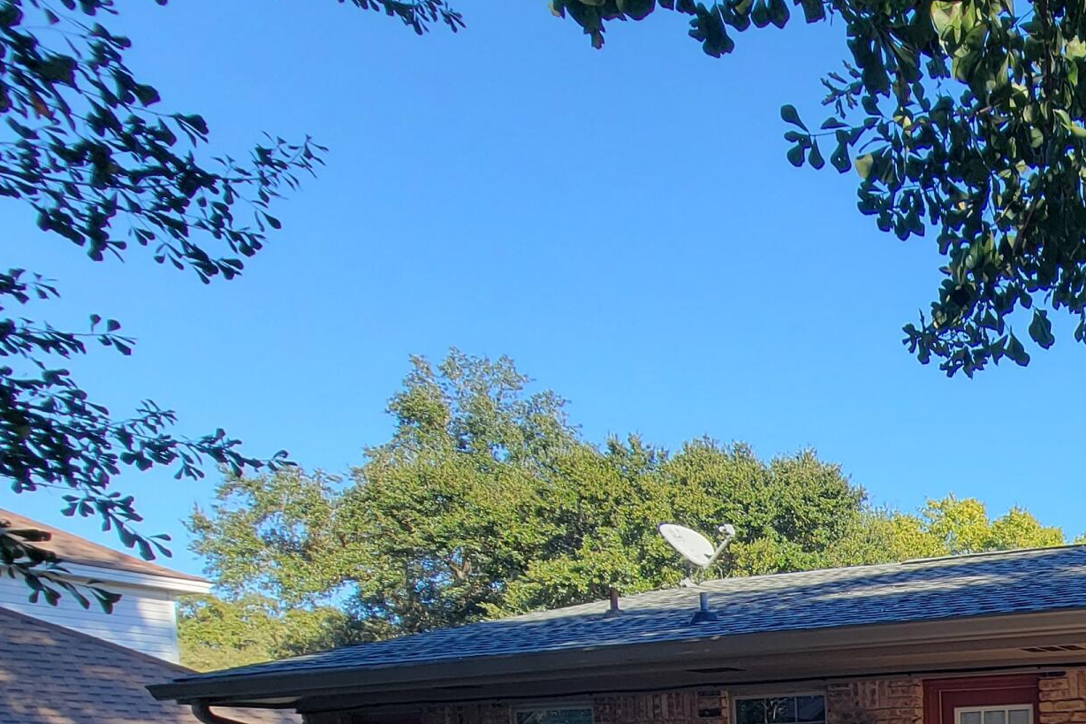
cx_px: 1287
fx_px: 995
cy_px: 855
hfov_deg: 40.9
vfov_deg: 33.2
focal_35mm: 33
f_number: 2.2
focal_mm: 2.2
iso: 50
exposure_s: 1/276
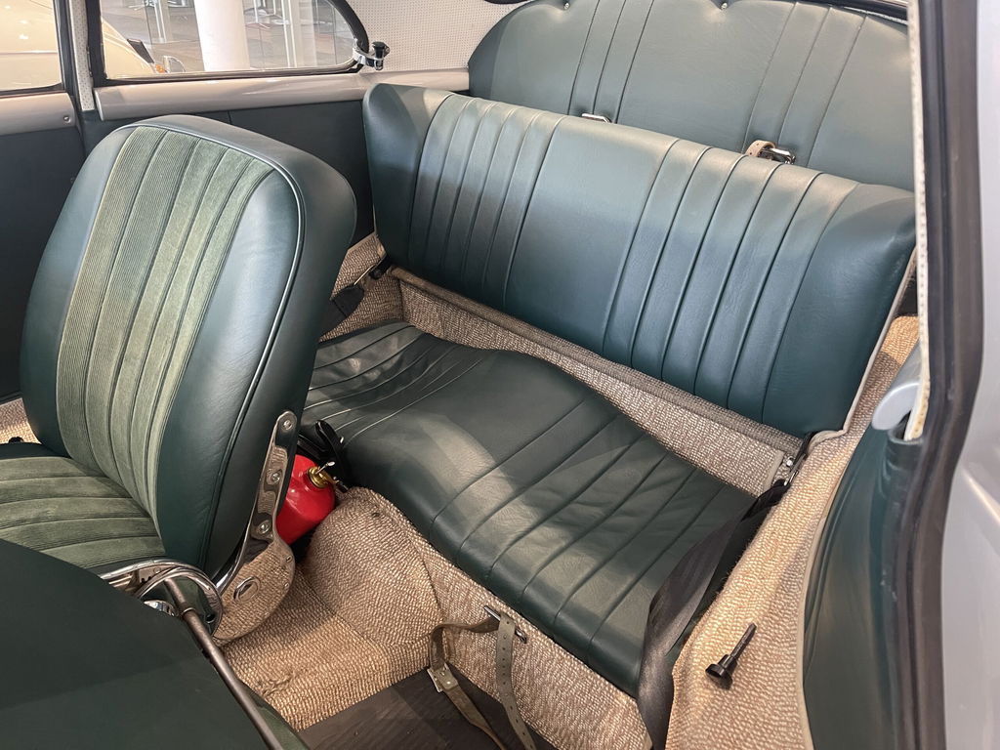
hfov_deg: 69.4
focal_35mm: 25
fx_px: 722
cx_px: 500
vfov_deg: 54.9
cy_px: 375
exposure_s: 1/60
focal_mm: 5.1
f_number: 1.6
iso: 400
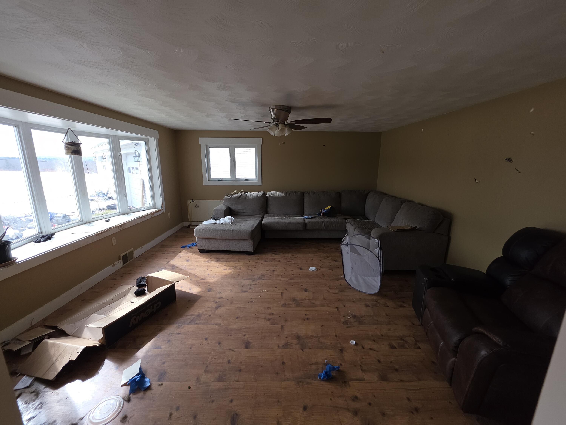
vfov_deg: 89.9
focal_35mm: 13
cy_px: 212
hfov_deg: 106.2
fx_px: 213
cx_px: 283
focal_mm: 2.2
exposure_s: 1/120
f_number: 1.9
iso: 25
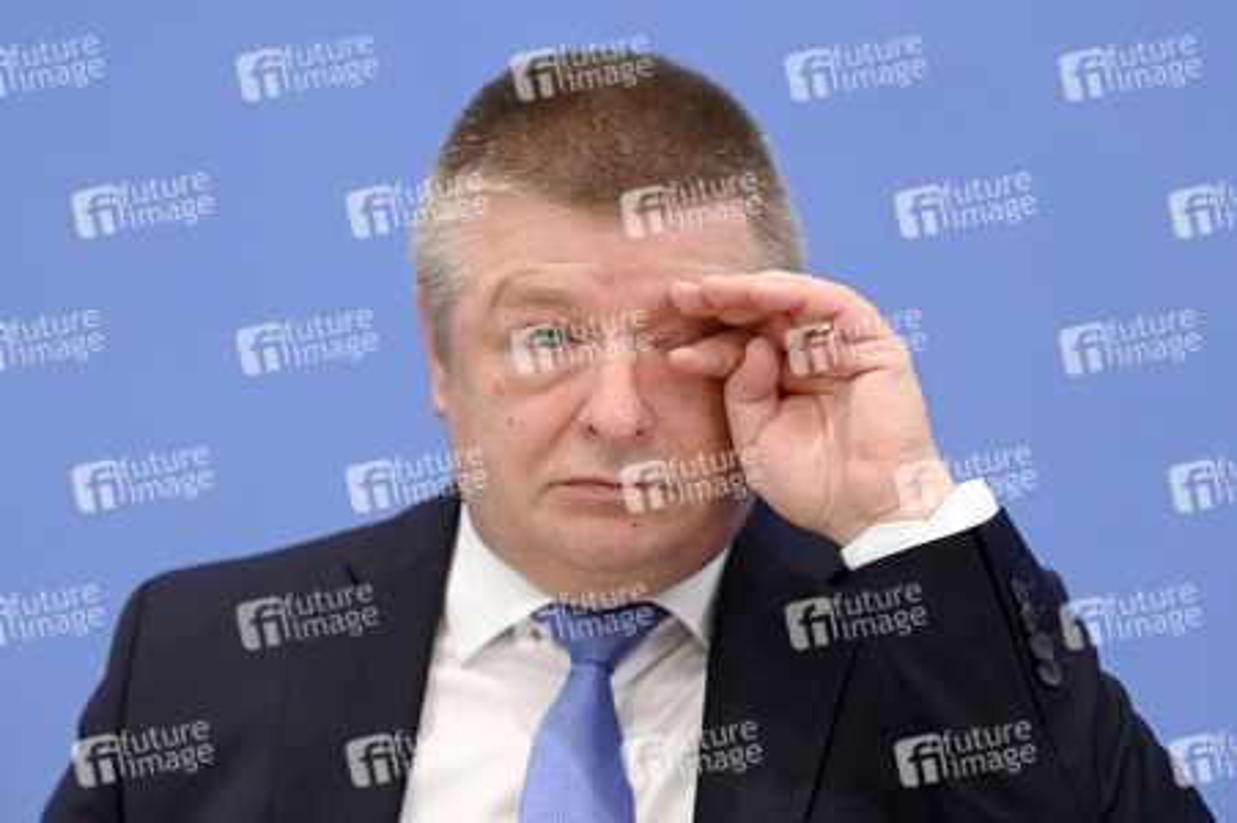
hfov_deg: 14.7
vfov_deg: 9.8
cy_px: 412
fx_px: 4807
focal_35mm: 140
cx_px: 618
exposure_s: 1/1000
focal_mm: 140
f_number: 4.5
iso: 4000
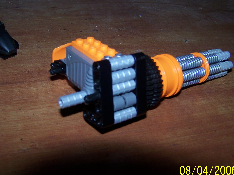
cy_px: 93
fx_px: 304
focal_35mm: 45
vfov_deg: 32.2
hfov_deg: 42.1
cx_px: 114
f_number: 2.8
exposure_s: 1/60
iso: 80
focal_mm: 6.3
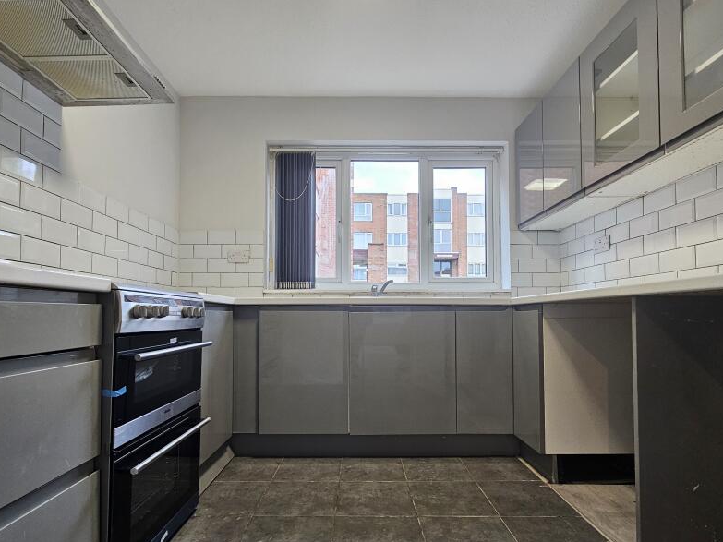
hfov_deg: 91.0
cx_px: 358
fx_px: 355
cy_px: 309
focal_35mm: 17
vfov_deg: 74.3
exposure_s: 1/50
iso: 125
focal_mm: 2.2
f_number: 2.2
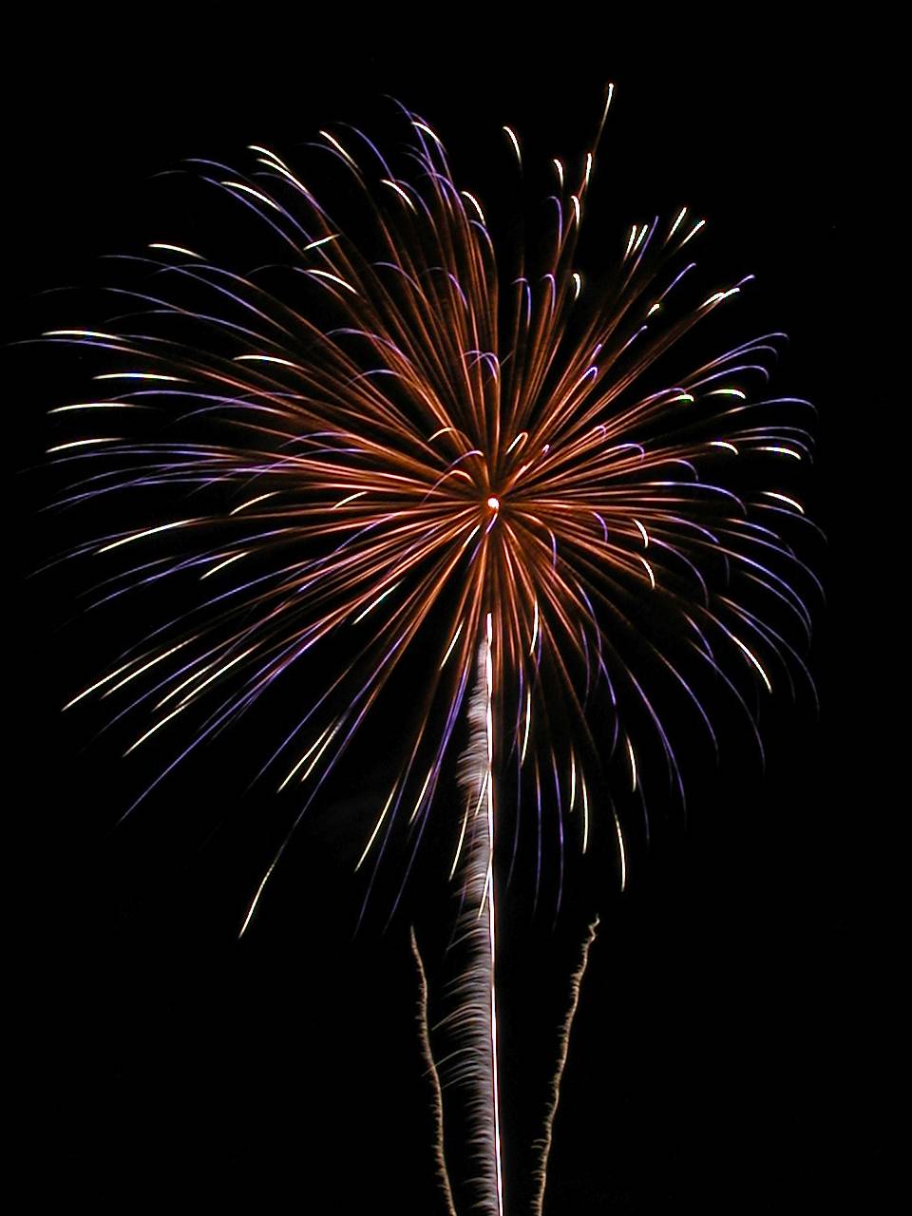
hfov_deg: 40.7
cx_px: 456
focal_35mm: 35
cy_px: 608
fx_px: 1229
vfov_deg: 52.6
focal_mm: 8.9
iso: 100
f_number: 8
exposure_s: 4
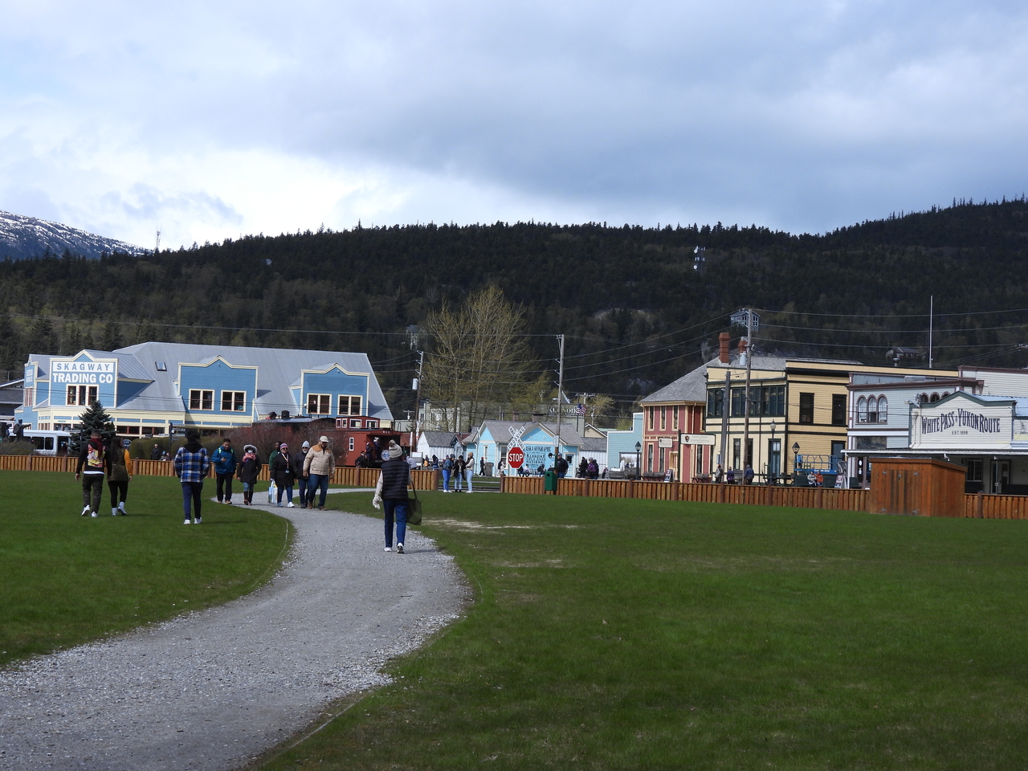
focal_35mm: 70
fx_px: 2079
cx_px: 514
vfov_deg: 21.0
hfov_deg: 27.8
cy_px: 386
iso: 100
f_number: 3.5
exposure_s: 1/1600
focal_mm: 12.5
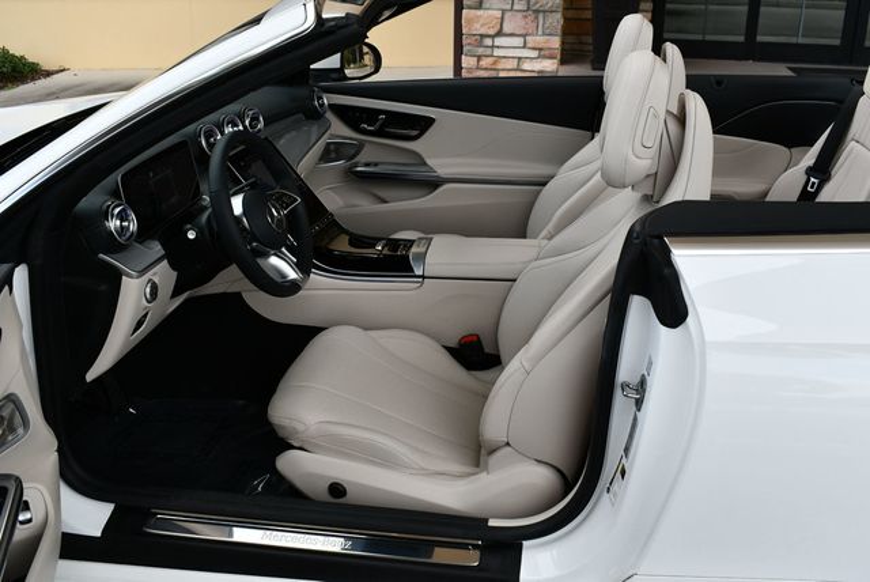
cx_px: 435
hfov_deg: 53.1
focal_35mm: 36
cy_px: 291
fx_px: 871
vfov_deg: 36.9
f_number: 5.6
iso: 200
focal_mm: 18
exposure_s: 1/250
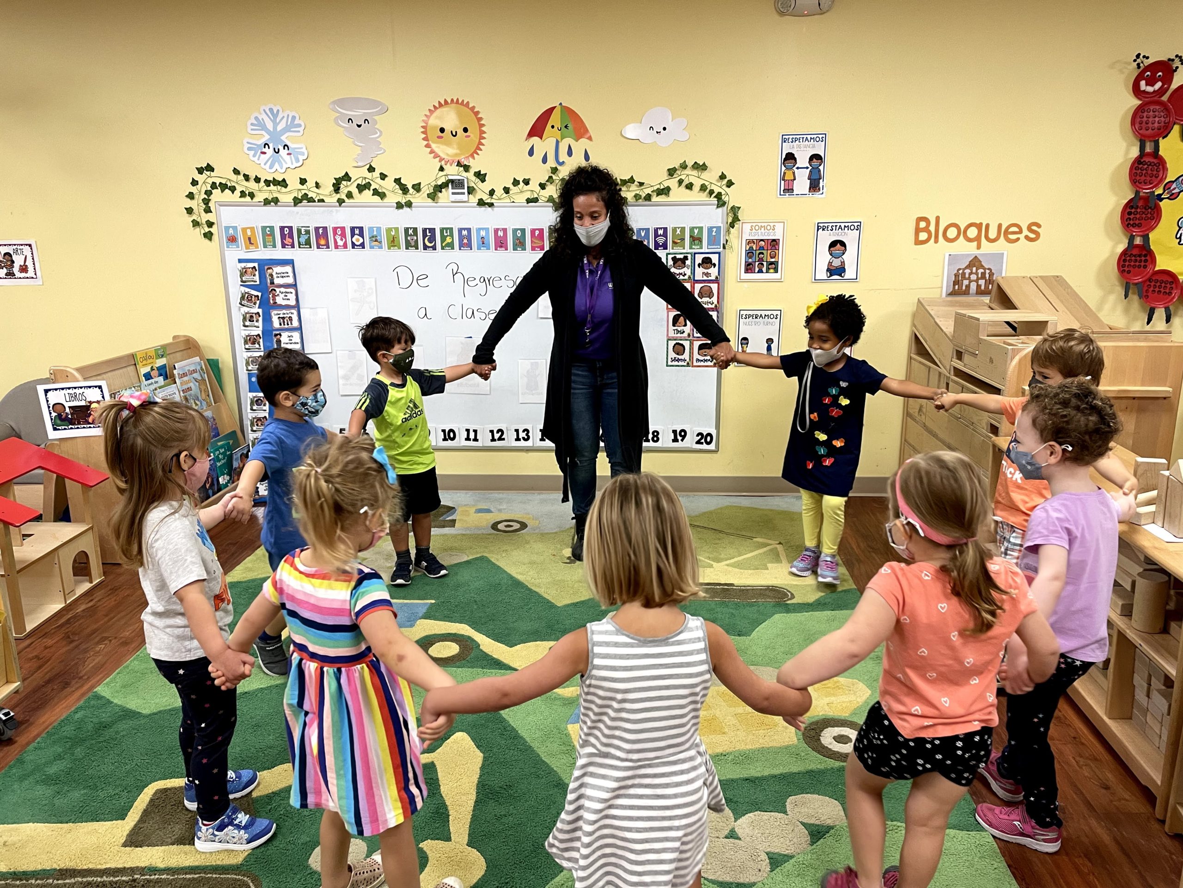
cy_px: 444
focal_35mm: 26
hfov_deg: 67.3
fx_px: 889
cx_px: 592
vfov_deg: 53.1
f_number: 1.6
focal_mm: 4.2
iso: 100
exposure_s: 1/60
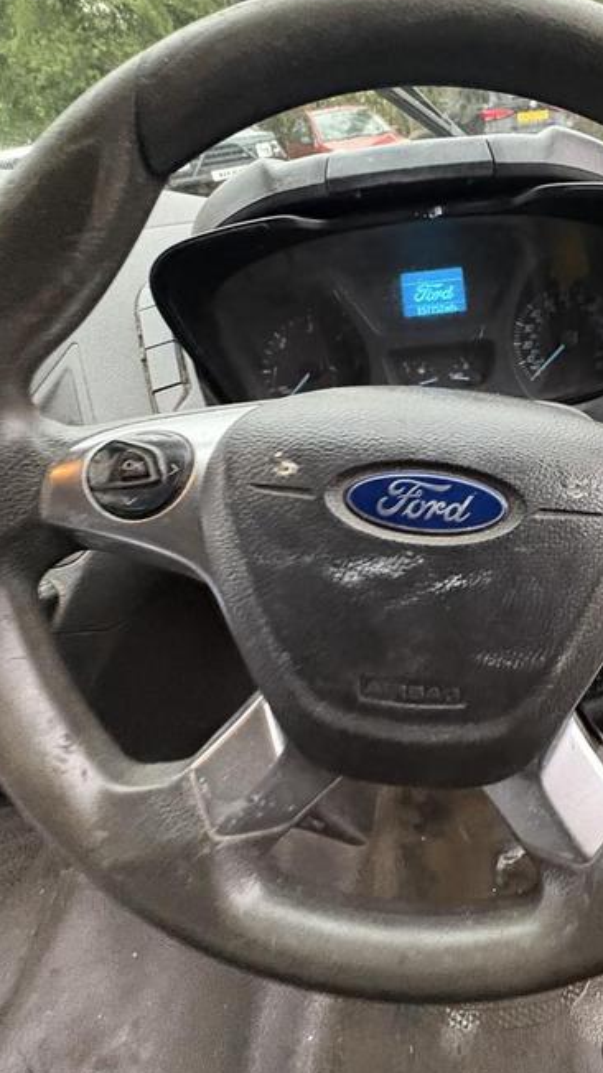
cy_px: 527
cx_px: 488
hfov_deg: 50.2
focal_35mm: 21
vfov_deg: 83.8
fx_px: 597
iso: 800
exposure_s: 1/60
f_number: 2.2
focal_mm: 2.22
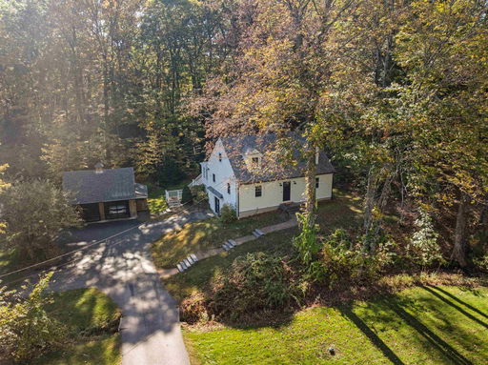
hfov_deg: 71.6
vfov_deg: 56.7
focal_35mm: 24
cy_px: 182
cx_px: 244
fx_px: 338
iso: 400
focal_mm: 12.29
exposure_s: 1/80
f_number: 5
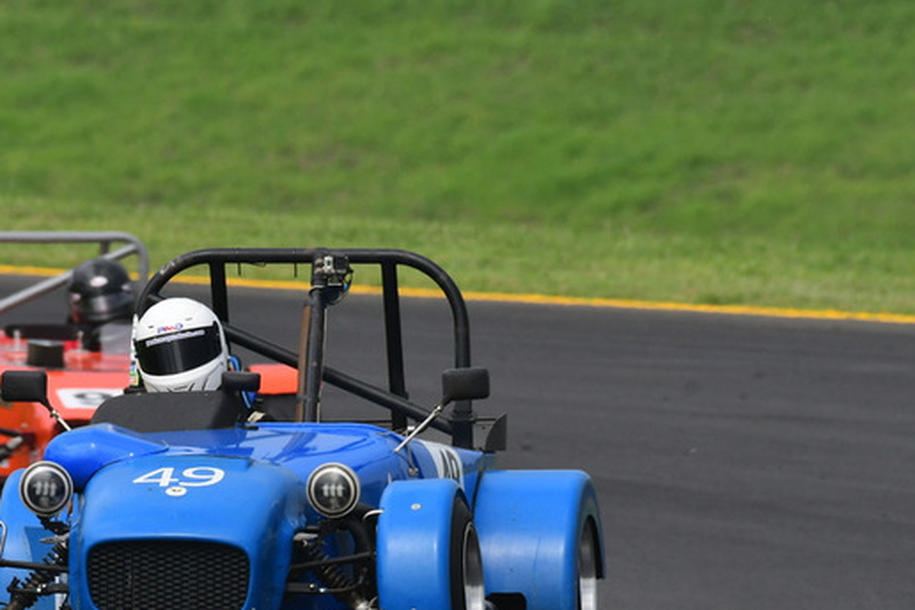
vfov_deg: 1.3
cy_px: 415
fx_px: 27194
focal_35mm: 1070
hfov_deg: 1.9
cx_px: 323
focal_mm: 460
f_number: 10
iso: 500
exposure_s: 1/640
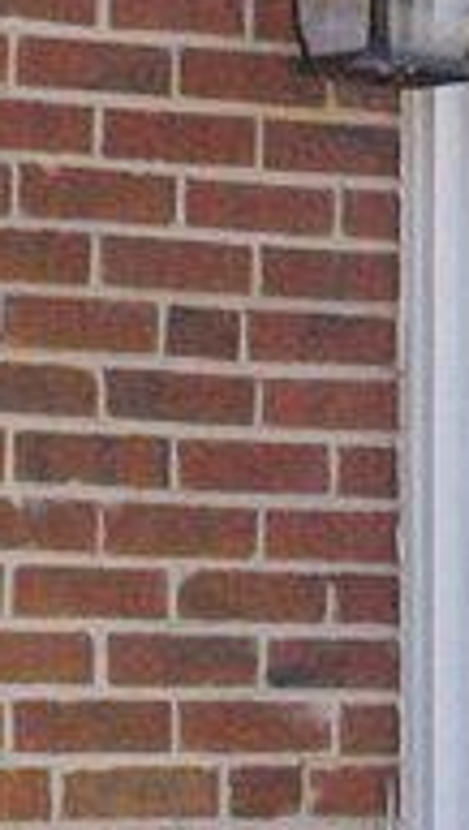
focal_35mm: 289
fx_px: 6370
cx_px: 529
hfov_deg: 4.2
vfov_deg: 7.3
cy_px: -484
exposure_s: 1/2500
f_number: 8
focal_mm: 26
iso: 400
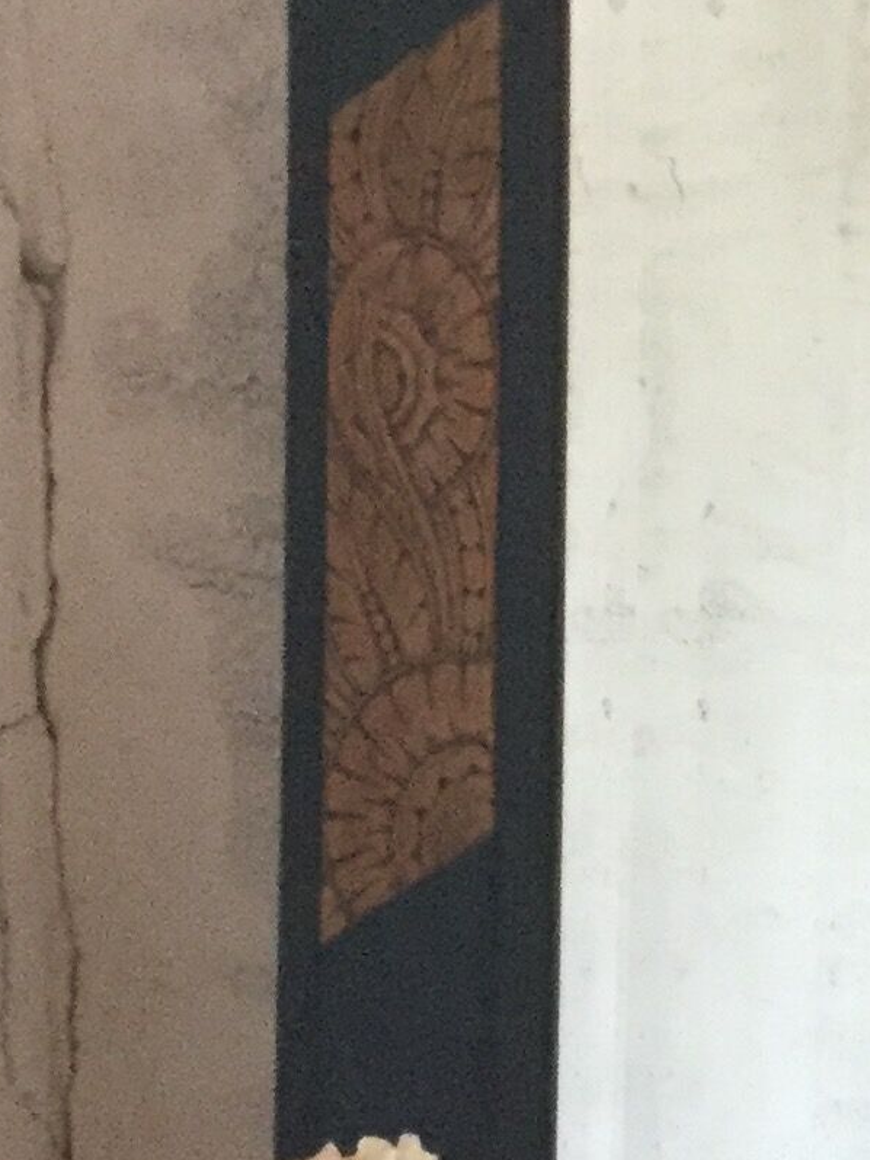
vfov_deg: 15.5
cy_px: 648
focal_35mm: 127
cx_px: 1421
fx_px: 4255
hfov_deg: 11.1
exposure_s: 1/33
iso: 200
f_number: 2.4
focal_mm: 3.3
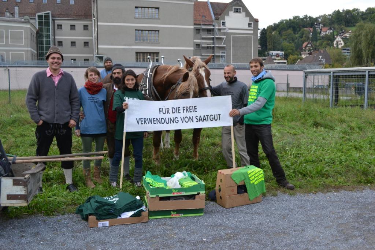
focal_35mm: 36
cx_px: 188
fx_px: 375
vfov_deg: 36.9
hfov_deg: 53.1
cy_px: 125
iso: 100
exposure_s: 1/160
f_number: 6.3
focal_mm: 24
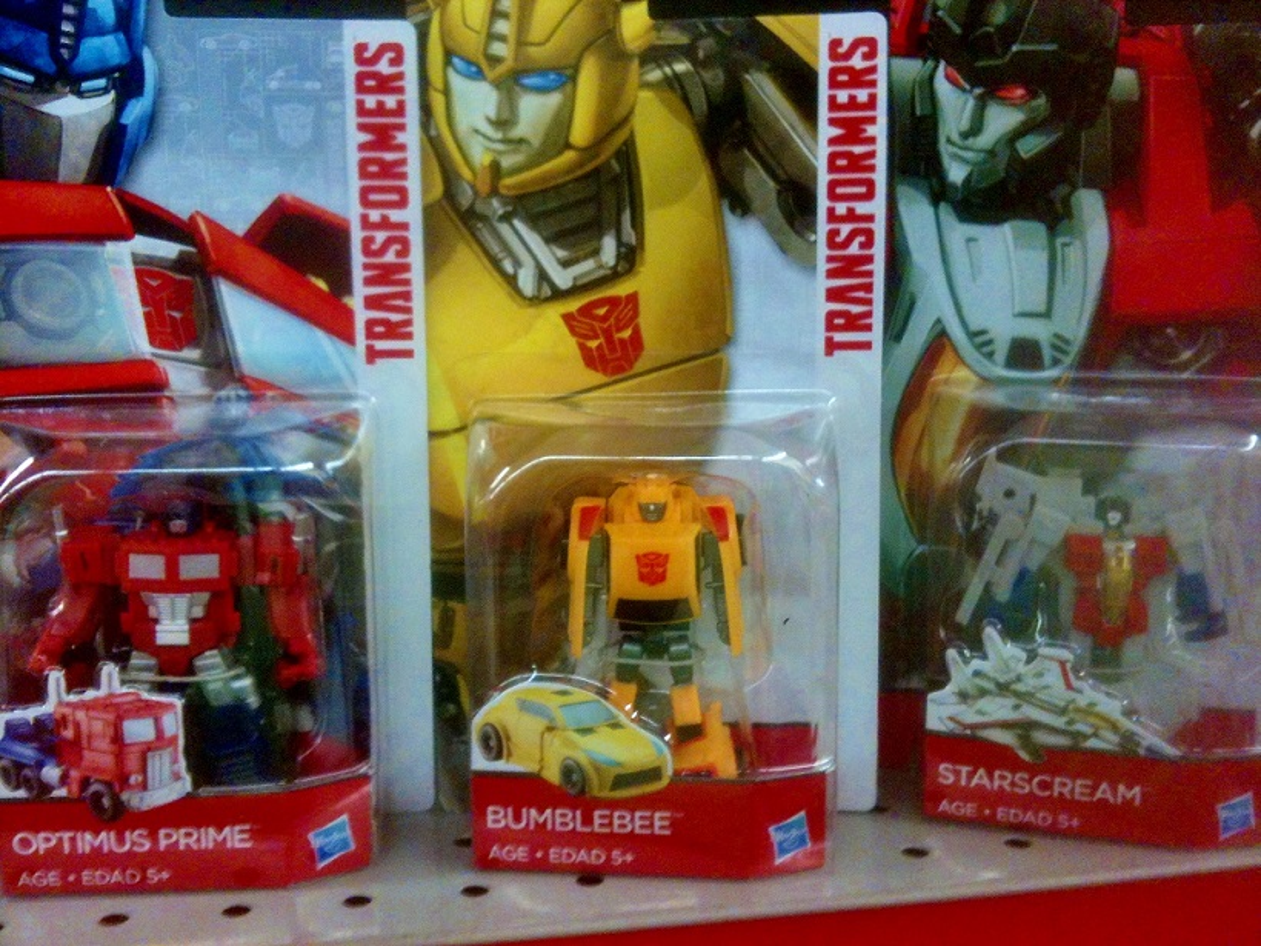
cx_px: 630
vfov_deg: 40.7
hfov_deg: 52.6
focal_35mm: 35
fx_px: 1275
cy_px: 473
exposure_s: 1/15
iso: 125
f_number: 2.8
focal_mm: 3.85
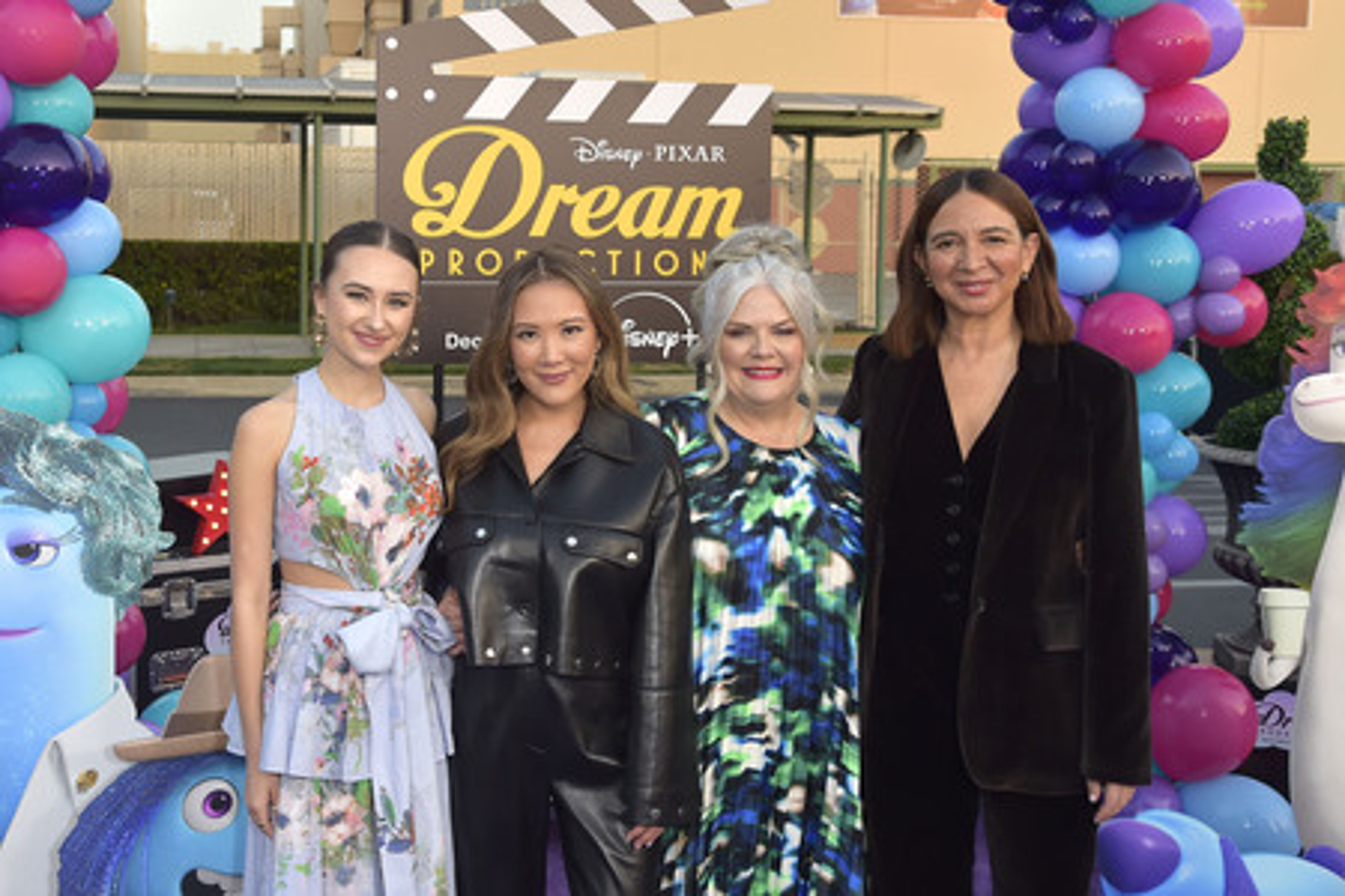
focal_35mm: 34
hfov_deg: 55.8
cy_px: 448
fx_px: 1270
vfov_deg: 38.9
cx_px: 672
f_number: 6.3
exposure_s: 1/250
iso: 640
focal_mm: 34
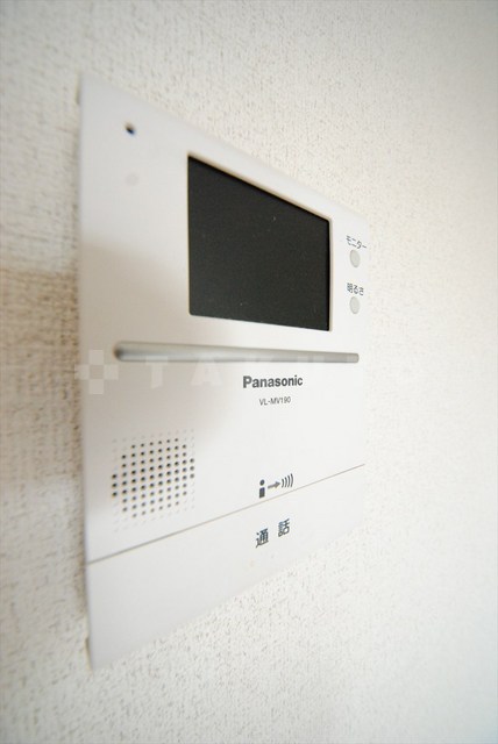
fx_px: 248
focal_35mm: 12
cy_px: 372
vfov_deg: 112.6
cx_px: 249
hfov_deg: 90.1
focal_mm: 8
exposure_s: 1/100
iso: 1600
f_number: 5
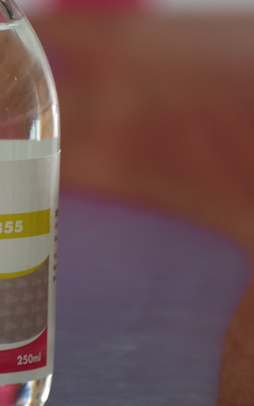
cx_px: 33
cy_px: 129
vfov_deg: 3.9
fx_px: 5901
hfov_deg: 2.5
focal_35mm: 533
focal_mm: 140
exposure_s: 1/200
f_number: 5.6
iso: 800
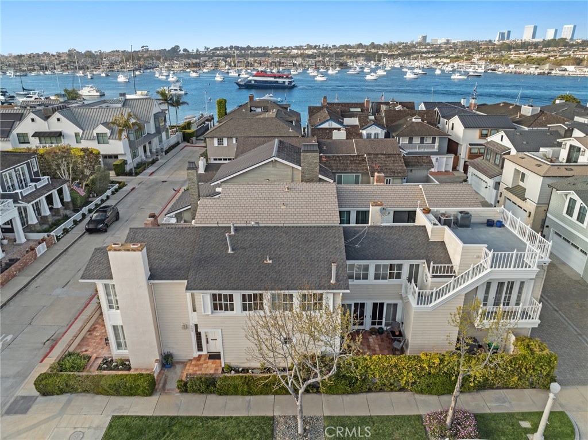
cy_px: 220
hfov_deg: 71.6
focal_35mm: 24
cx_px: 294
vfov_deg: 56.7
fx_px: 407
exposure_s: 1/60
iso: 150
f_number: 2.8
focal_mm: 12.29
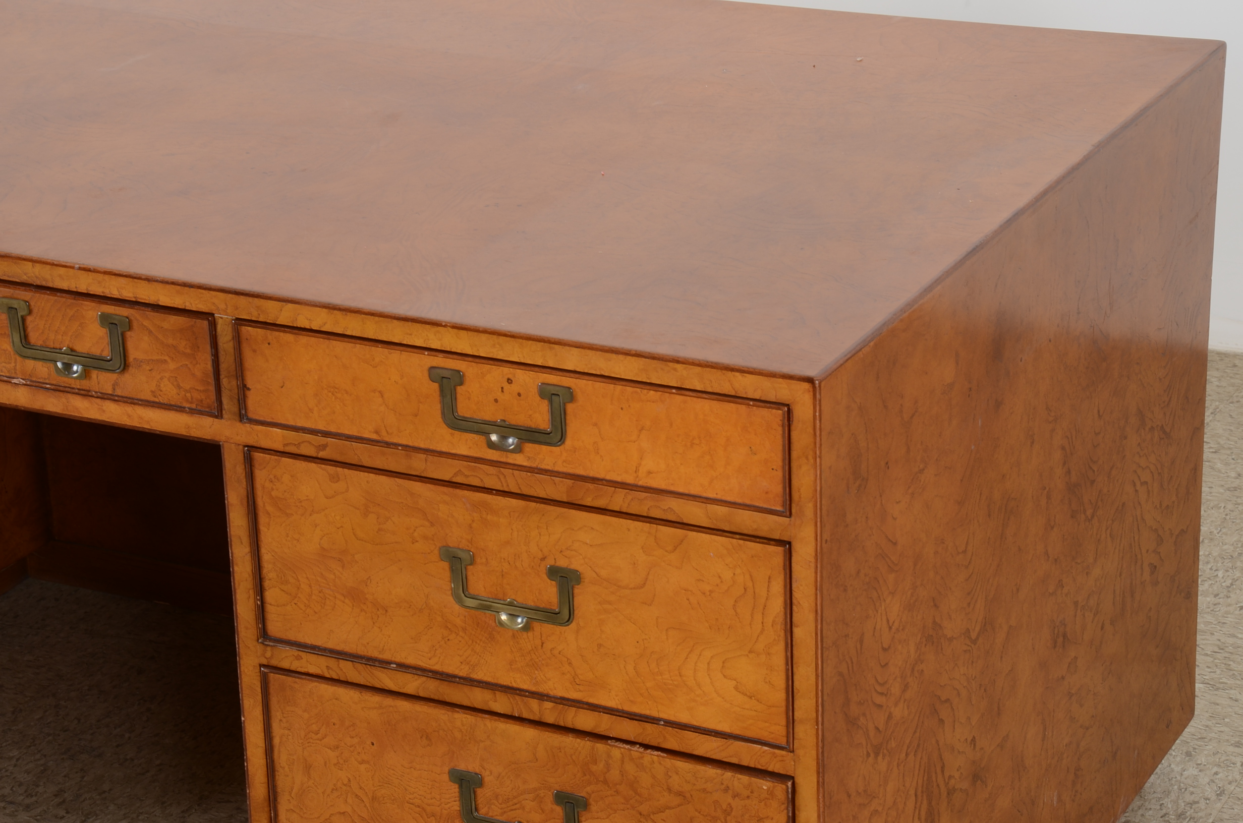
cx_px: 622
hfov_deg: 22.0
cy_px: 412
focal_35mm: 93
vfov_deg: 14.6
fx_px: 3204
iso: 125
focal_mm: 62
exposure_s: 1/100
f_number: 14
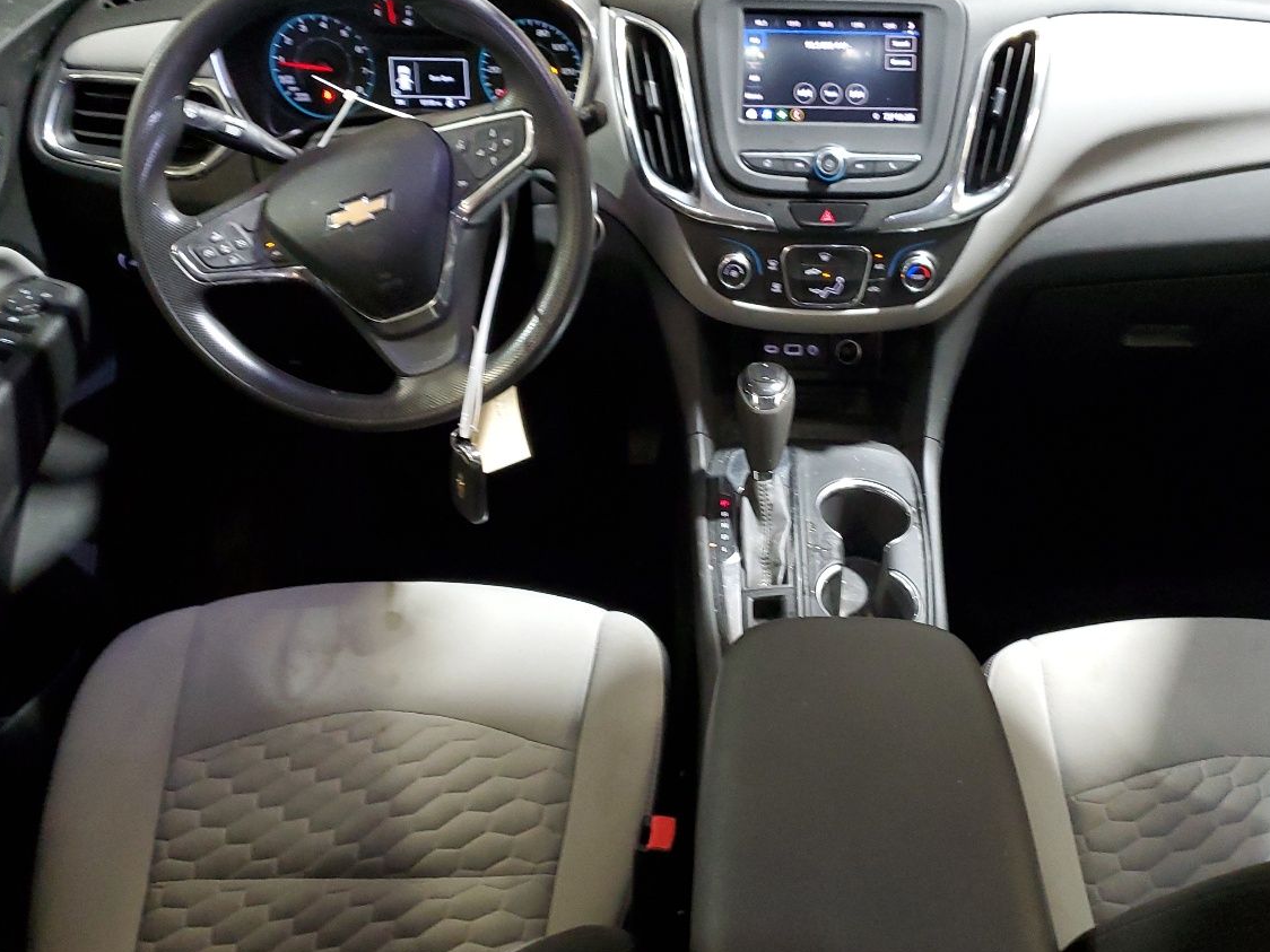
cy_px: 523
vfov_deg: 38.6
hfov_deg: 49.9
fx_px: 1357
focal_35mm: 37
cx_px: 738
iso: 286
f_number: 1.5
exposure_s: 1/30
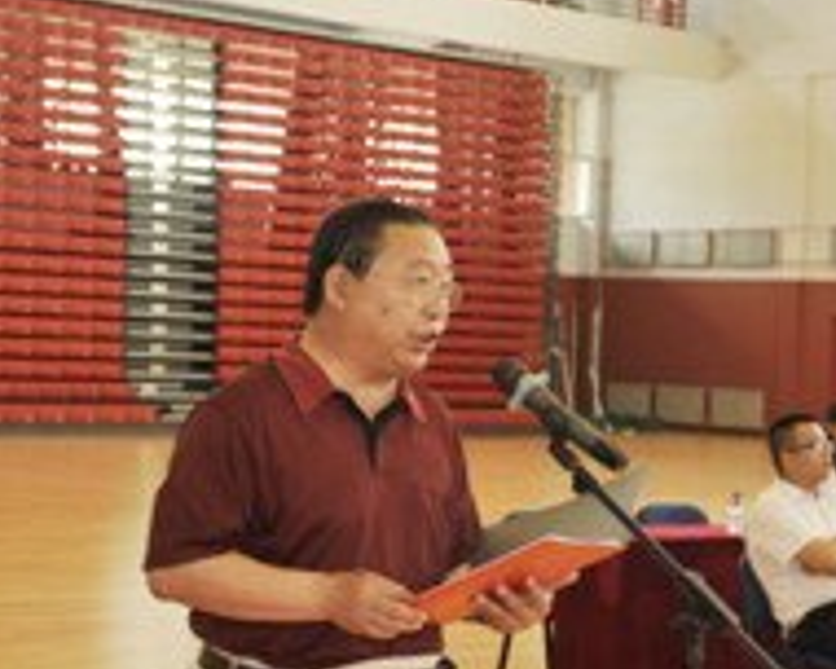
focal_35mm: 89
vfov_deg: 17.2
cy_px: 449
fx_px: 2202
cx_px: 744
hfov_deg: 21.1
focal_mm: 36
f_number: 5
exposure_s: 1/60
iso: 200
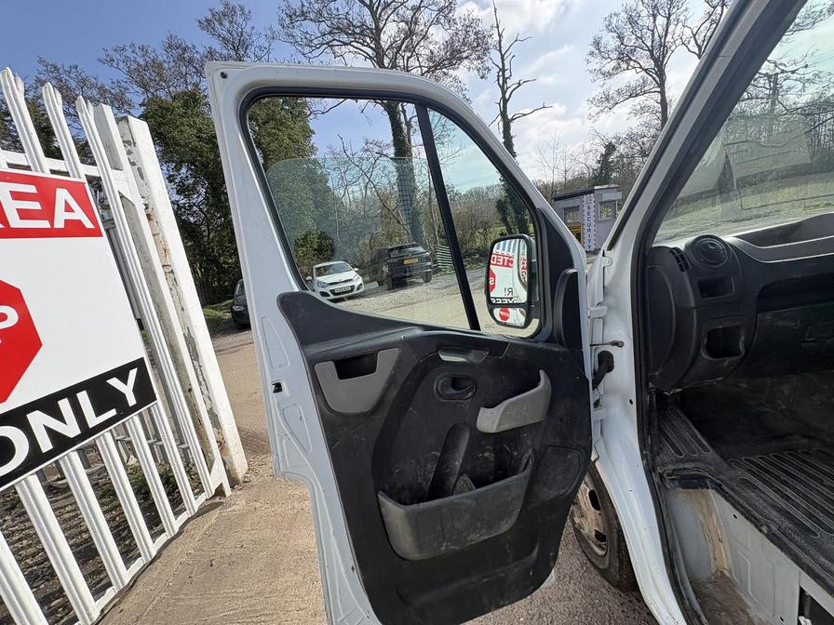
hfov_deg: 102.1
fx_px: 337
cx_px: 417
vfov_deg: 85.7
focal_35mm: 14
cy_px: 312
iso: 50
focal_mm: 2.22
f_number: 2.2
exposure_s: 1/681
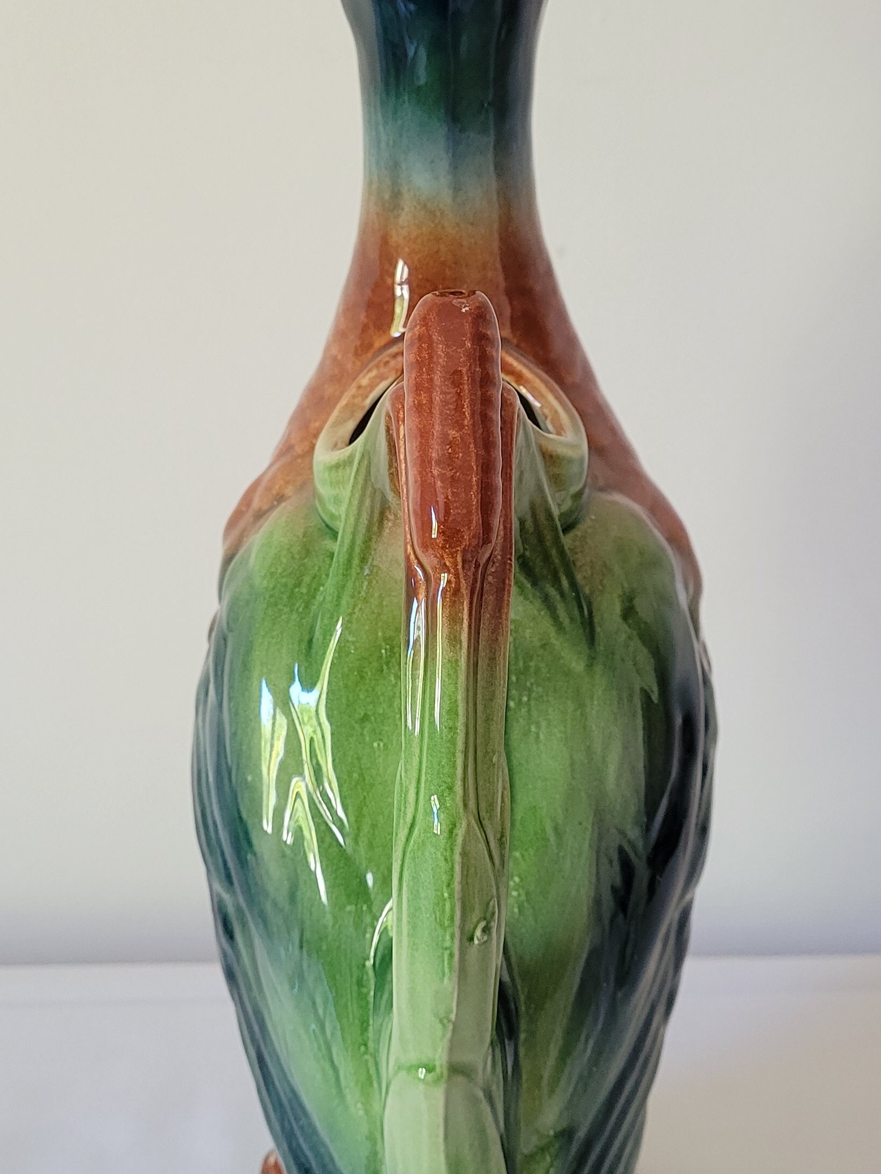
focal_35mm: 48
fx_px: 1629
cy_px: 588
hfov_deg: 30.3
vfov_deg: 39.7
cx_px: 439
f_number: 1.8
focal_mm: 5.4
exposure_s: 1/100
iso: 250
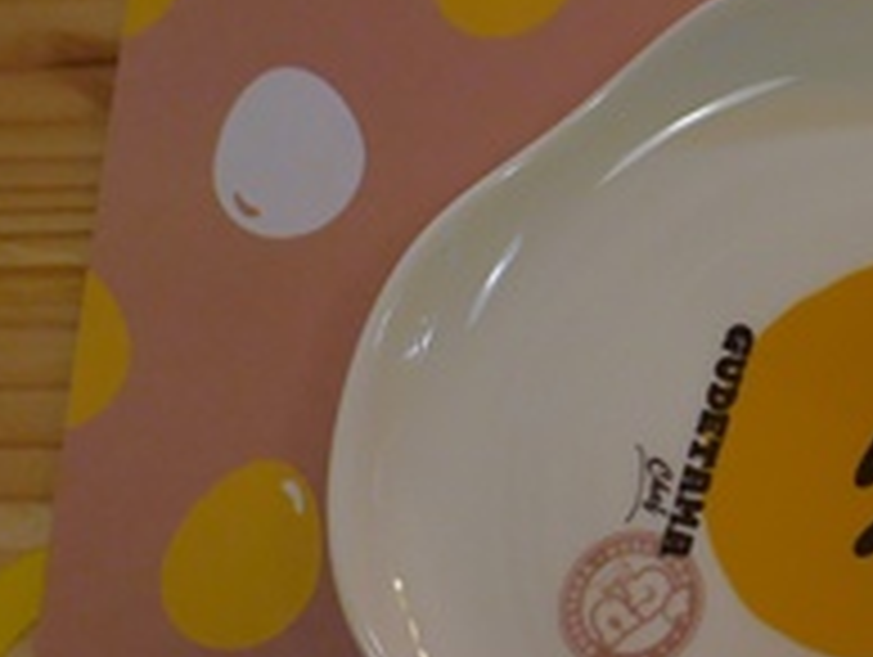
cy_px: 236
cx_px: 1386
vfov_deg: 15.0
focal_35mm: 99
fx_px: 2500
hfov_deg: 17.4
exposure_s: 1/125
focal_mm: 15
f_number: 1.7
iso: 200
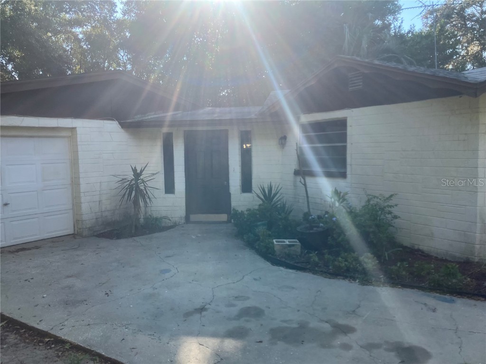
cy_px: 182
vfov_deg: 49.7
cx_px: 243
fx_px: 393
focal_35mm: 28
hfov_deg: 63.4
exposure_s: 1/694
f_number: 1.8
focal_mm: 3.99
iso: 32
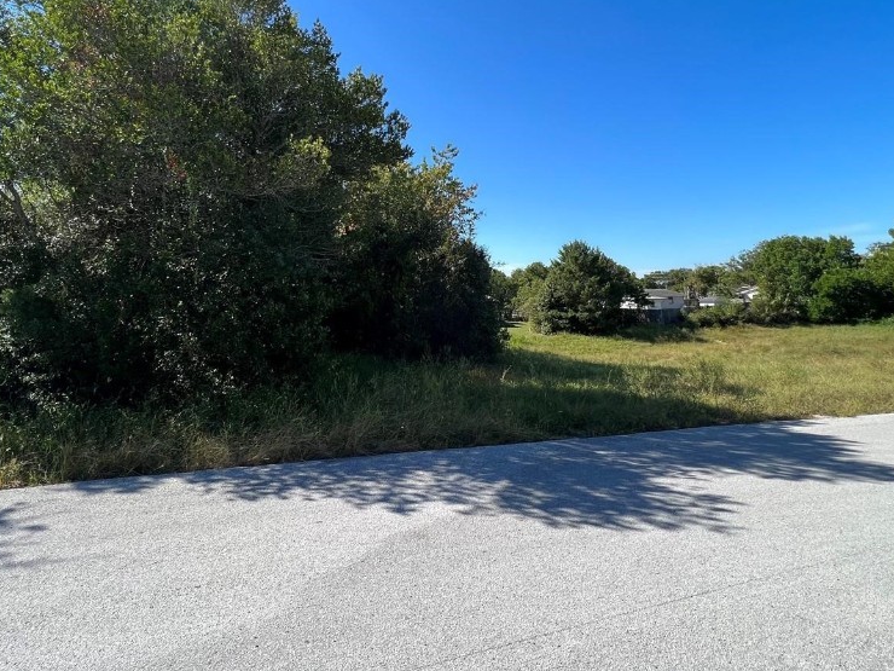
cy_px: 225
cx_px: 419
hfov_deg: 87.6
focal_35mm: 18
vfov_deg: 69.6
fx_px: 465
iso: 32
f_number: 1.8
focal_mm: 1.57
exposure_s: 1/834
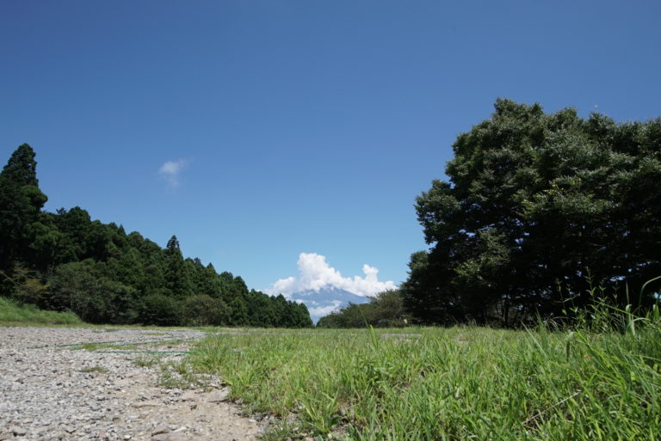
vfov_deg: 53.2
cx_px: 330
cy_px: 220
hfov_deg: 73.7
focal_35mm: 24
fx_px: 441
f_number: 16
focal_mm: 16
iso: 200
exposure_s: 1/160
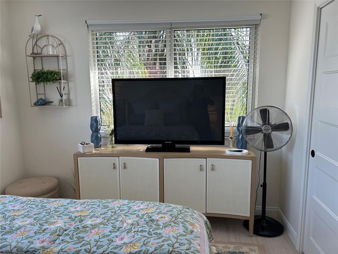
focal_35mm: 26
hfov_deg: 67.3
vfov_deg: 53.1
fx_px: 254
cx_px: 169
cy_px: 127
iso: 40
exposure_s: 1/150
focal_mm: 5.7
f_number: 1.5
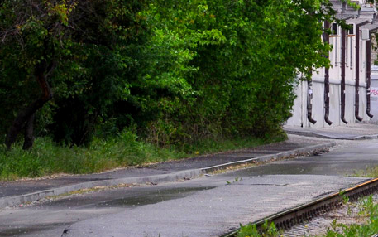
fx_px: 4704
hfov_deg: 4.6
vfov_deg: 2.9
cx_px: 471
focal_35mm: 456
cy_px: -18
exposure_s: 1/200
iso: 400
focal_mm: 105
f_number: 5.6
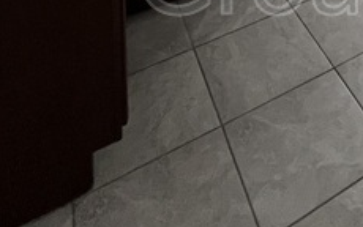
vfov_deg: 14.7
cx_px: 395
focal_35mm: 48
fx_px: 475
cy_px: -333
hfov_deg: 35.9
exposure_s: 1/60
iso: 400
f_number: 1.8
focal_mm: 1.57
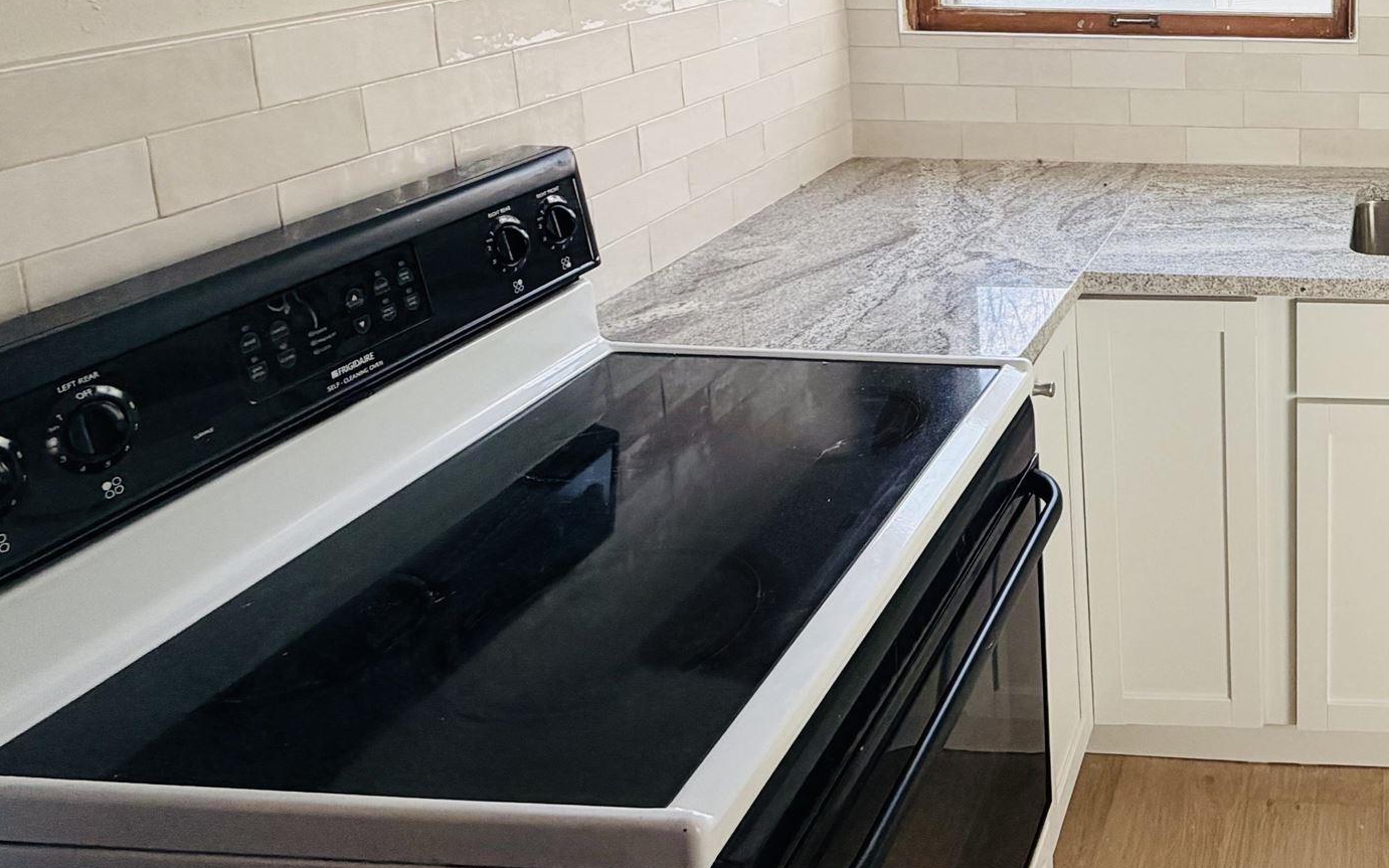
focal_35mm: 33
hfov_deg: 49.0
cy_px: 75
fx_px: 1249
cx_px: 1349
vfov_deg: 35.9
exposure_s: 1/121
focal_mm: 2.22
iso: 64
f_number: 2.2
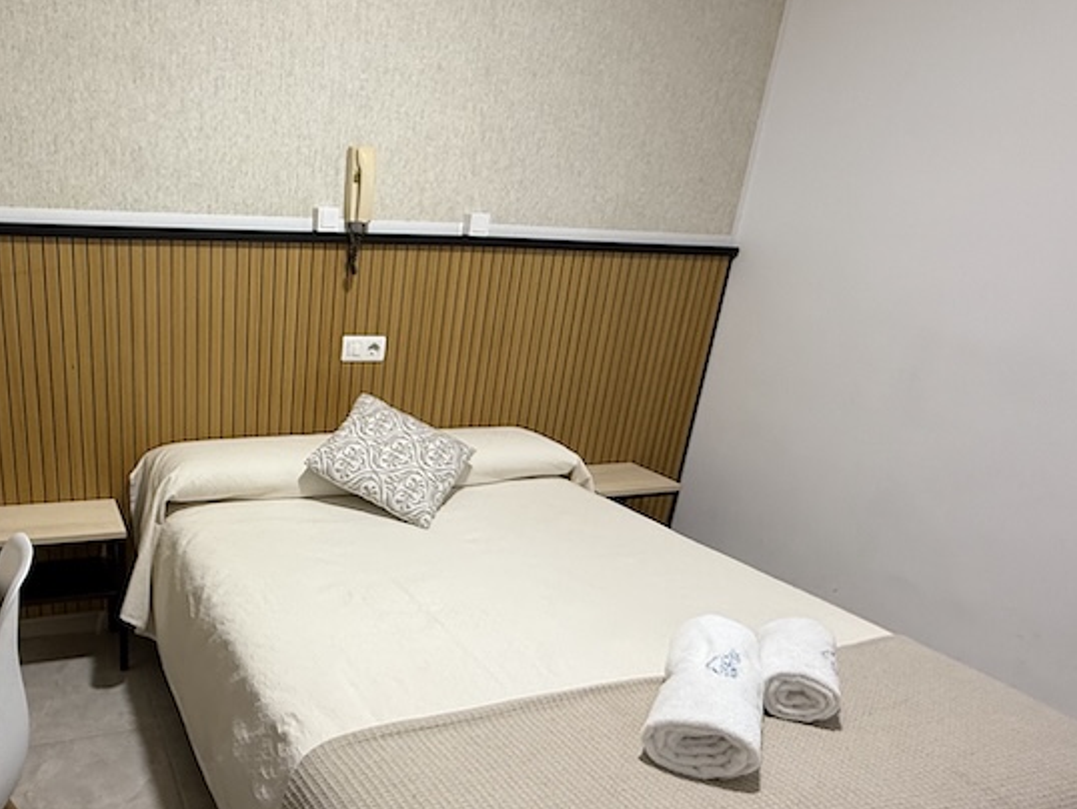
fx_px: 809
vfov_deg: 52.1
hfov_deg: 63.9
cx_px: 288
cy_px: 537
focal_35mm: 26
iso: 250
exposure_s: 1/50
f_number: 2.2
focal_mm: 2.22
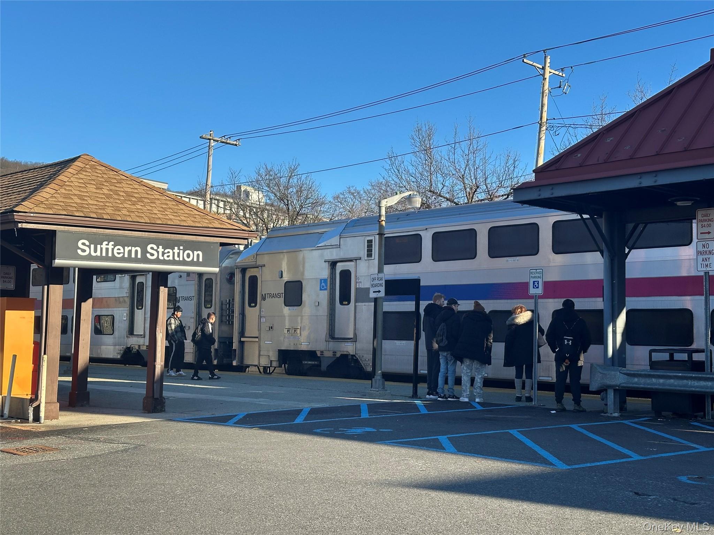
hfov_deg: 39.7
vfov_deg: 30.3
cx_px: 357
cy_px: 268
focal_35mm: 48
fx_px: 990
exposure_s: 1/1880
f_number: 1.78
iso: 64
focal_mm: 6.86
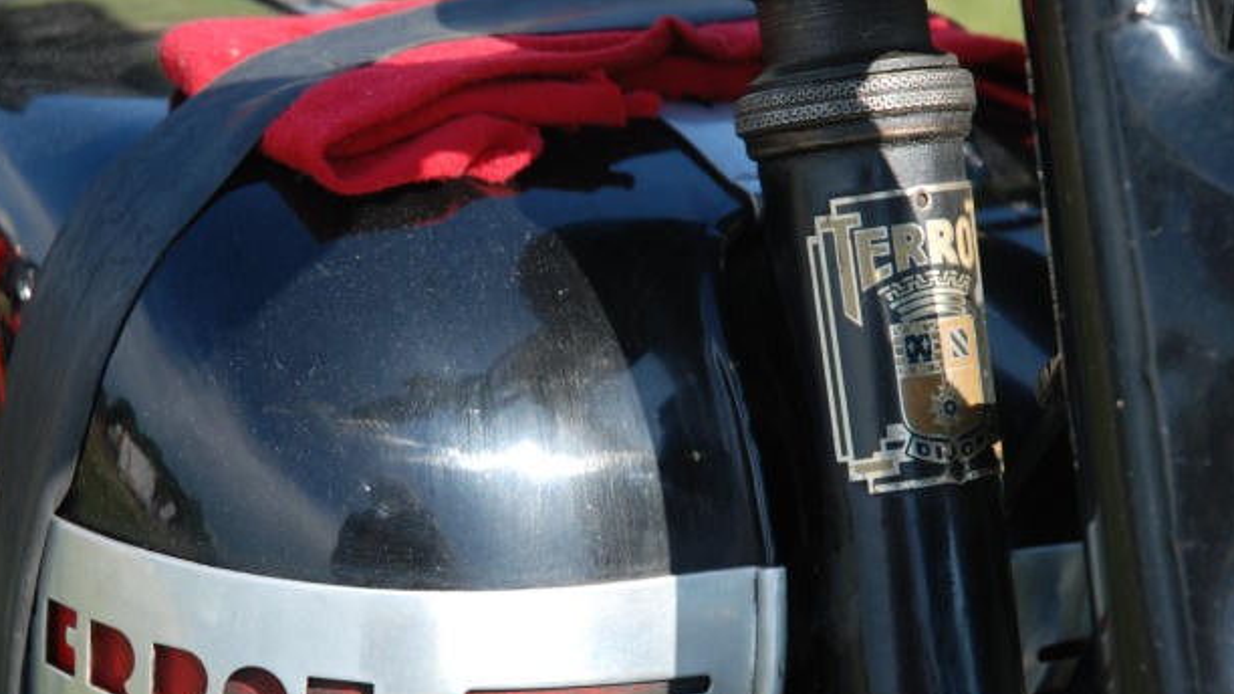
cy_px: 490
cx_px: 633
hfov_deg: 14.9
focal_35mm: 144
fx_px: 4711
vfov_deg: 8.4
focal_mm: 70
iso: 200
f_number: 5
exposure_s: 1/400
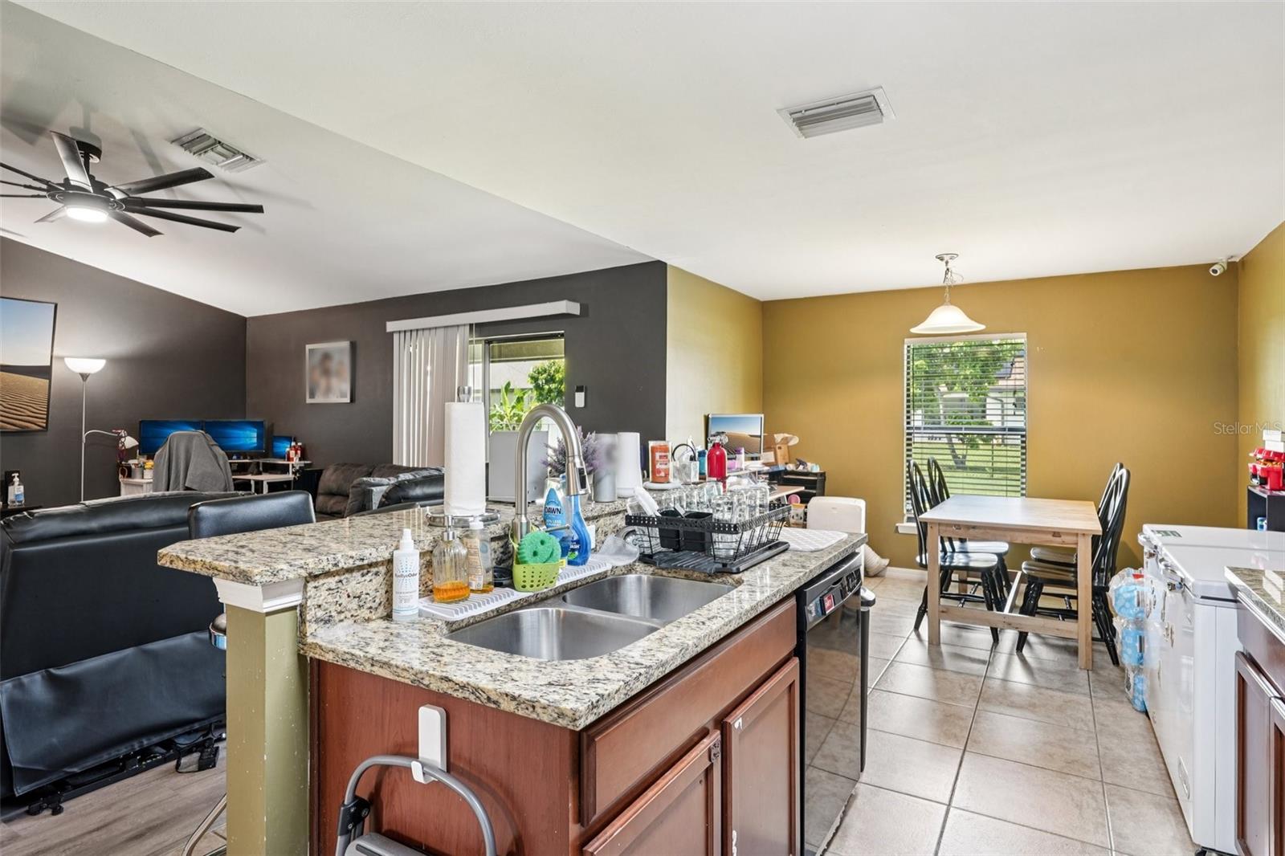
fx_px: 678
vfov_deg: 64.5
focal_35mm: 19
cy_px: 428
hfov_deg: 86.9
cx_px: 642
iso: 400
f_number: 8
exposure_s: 1/8
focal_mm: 19
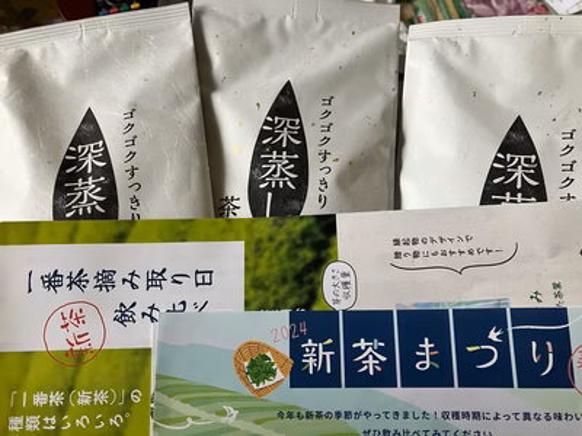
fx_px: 471
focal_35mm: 28
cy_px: 218
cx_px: 291
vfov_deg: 49.7
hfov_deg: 63.4
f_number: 1.8
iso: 200
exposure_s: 1/53
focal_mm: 3.99
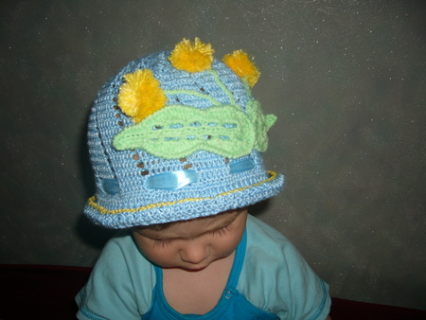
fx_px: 431
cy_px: 160
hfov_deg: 52.6
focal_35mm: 35
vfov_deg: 40.7
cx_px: 213
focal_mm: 5.8
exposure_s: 1/60
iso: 80
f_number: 2.8
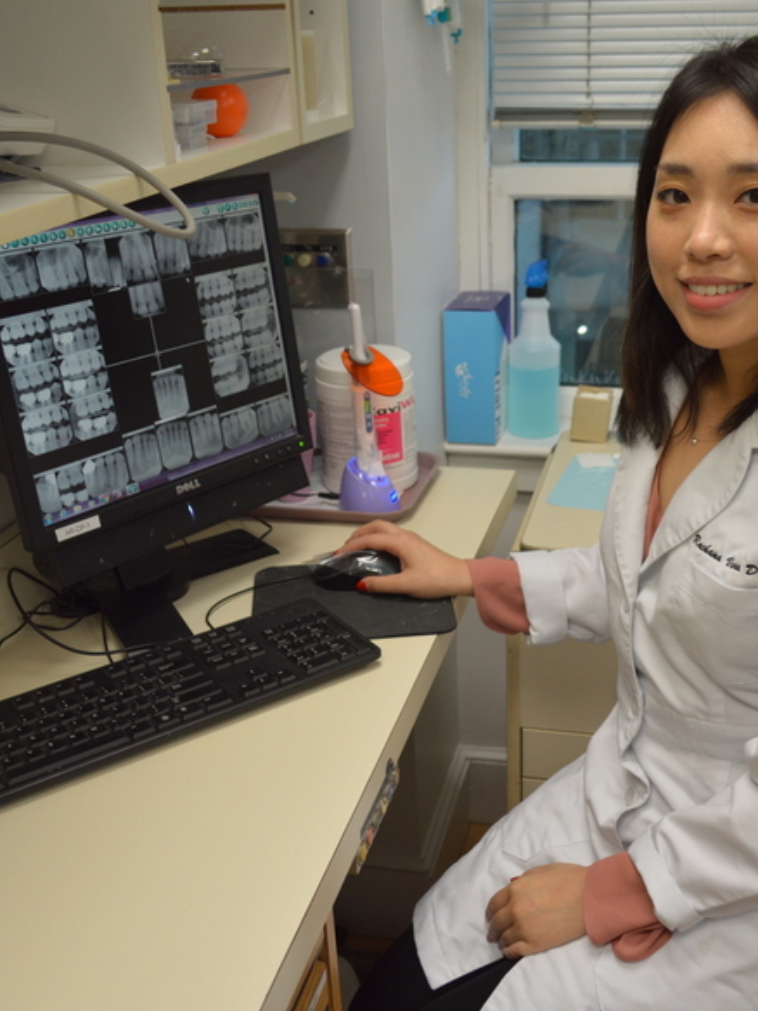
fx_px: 1168
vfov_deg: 46.8
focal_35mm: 40
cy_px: 511
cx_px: 448
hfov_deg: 35.9
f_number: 3.5
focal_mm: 18
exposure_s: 1/60
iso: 400
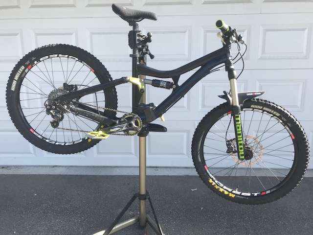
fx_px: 253
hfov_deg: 63.4
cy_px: 118
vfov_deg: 49.7
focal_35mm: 28
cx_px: 156
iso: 20
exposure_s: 1/520
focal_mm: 3.99
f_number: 1.8
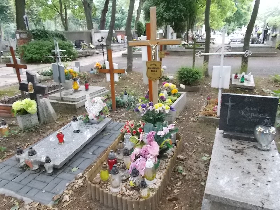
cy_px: 105
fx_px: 210
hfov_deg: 67.3
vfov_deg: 53.1
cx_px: 140
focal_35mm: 26
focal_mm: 4.6
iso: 400
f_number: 3.2
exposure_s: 1/80
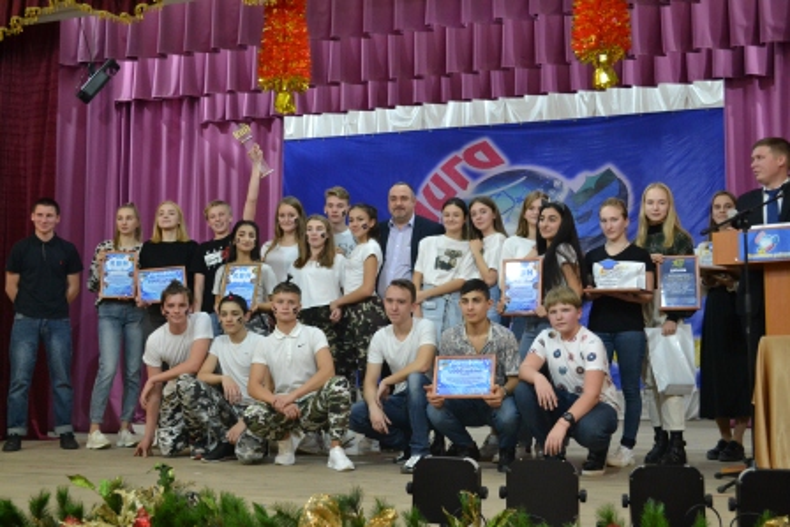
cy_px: 264
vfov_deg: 30.9
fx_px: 955
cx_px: 395
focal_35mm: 44
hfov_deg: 44.9
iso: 2000
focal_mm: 29
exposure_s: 1/60
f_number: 4.5
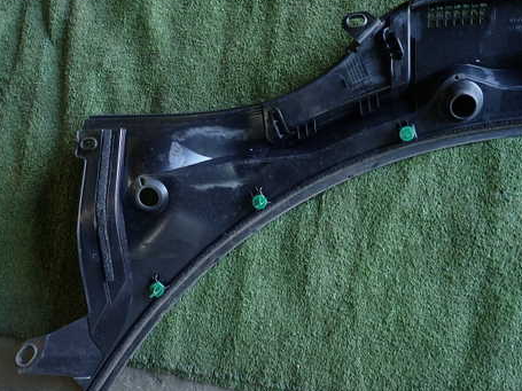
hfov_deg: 55.3
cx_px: 285
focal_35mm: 33
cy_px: 177
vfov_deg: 42.9
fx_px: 497
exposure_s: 1/50
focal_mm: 4.5
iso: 200
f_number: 2
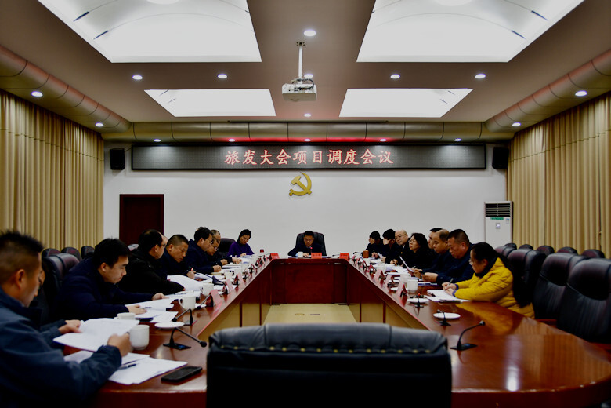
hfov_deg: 61.9
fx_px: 509
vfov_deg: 43.6
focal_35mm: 30
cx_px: 306
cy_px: 204
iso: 160
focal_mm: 20
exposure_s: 1/30
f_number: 3.5
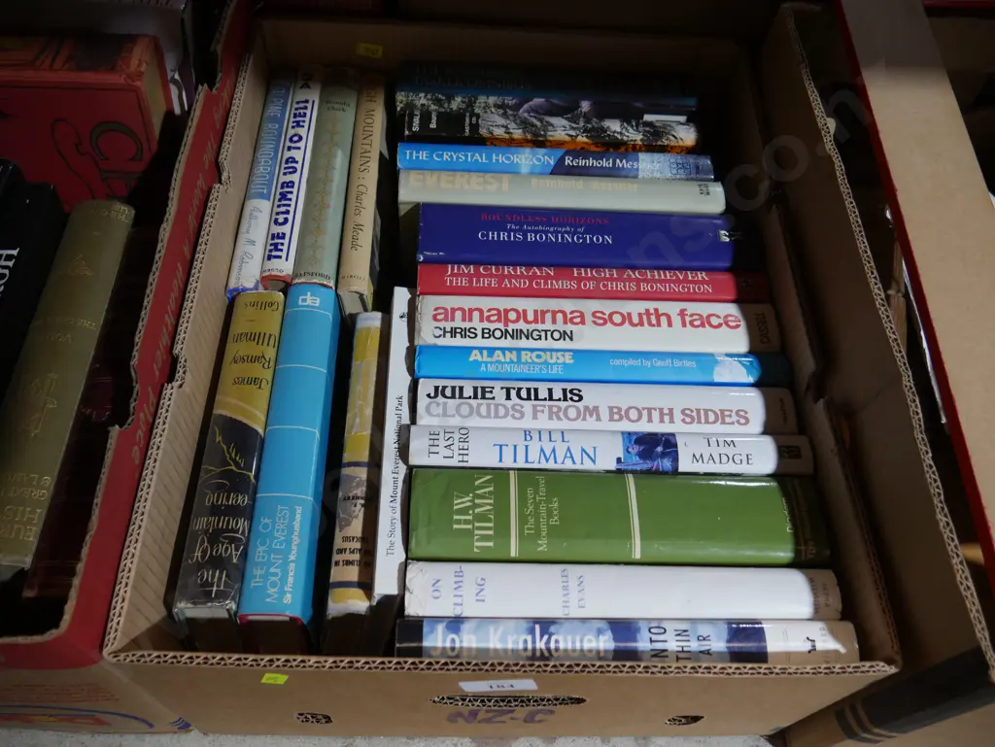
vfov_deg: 49.8
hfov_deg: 63.4
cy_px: 374
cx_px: 498
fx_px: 805
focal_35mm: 28
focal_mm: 14
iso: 500
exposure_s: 1/60
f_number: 3.5
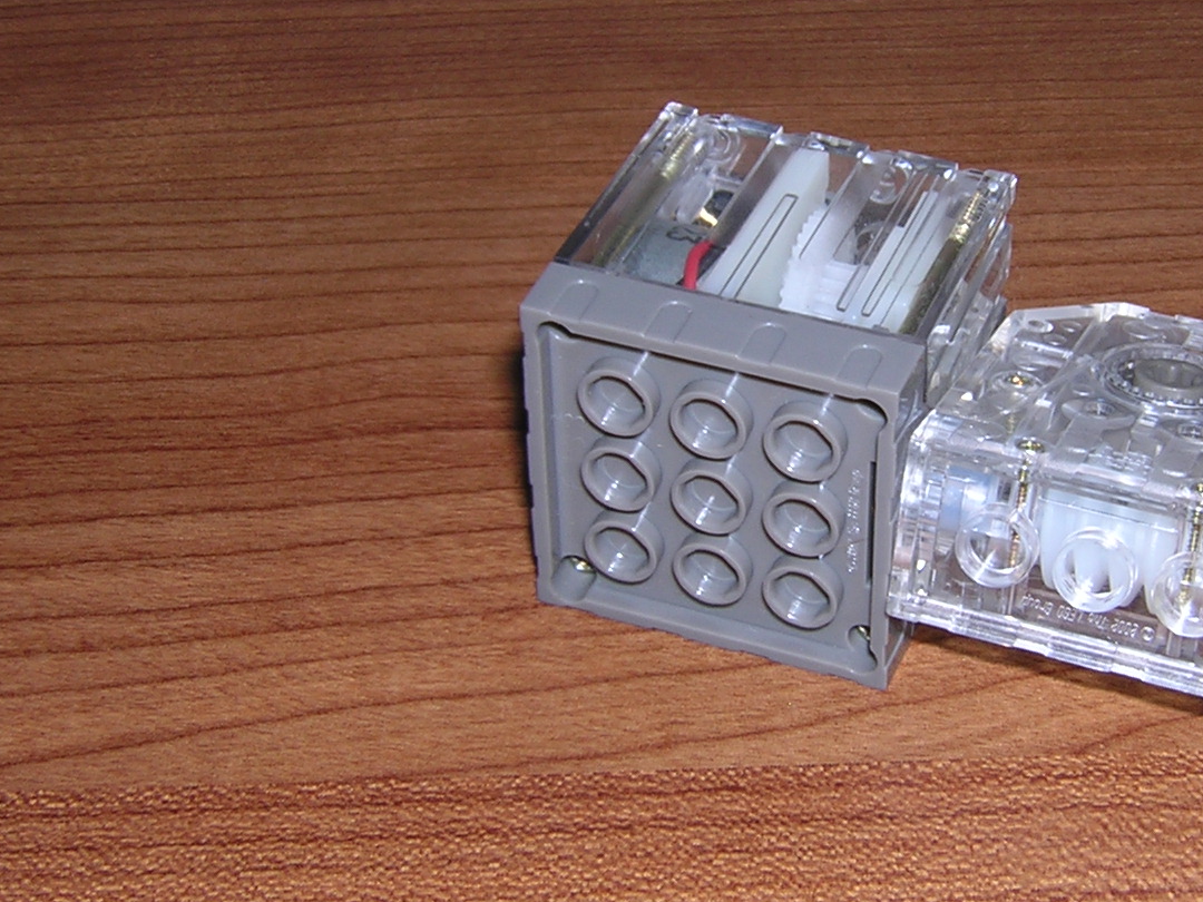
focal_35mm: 80
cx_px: 855
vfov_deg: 18.4
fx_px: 2780
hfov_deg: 24.2
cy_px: 317
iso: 100
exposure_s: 1/60.1
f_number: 6.4
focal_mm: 7.1
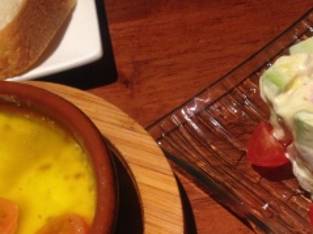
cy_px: 180
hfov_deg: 28.2
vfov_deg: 21.1
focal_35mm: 69
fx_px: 624
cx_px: 162
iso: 100
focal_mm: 4.12
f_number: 2.4
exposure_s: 1/20
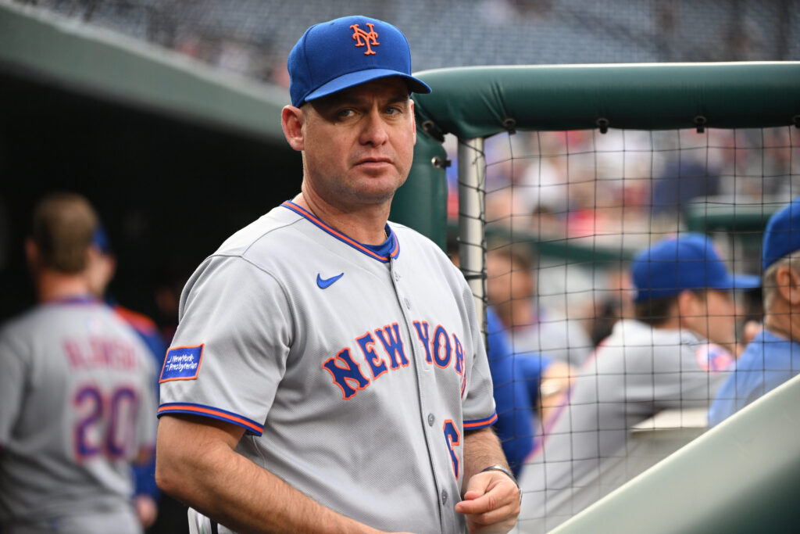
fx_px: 4000
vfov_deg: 7.6
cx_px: 400
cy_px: 267
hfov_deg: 11.4
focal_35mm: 180
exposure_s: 1/1000
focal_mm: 180
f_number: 4
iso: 1600
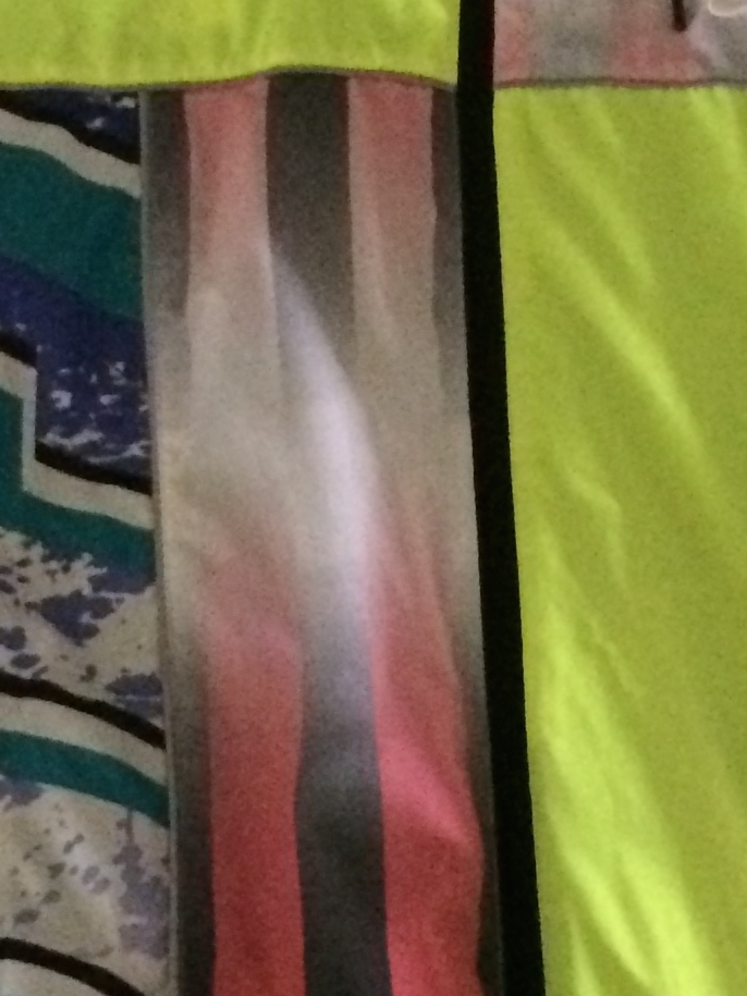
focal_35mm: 107
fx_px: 3079
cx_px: 494
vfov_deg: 18.4
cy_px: 406
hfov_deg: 13.8
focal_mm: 4.12
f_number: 2.2
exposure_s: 1/15
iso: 500
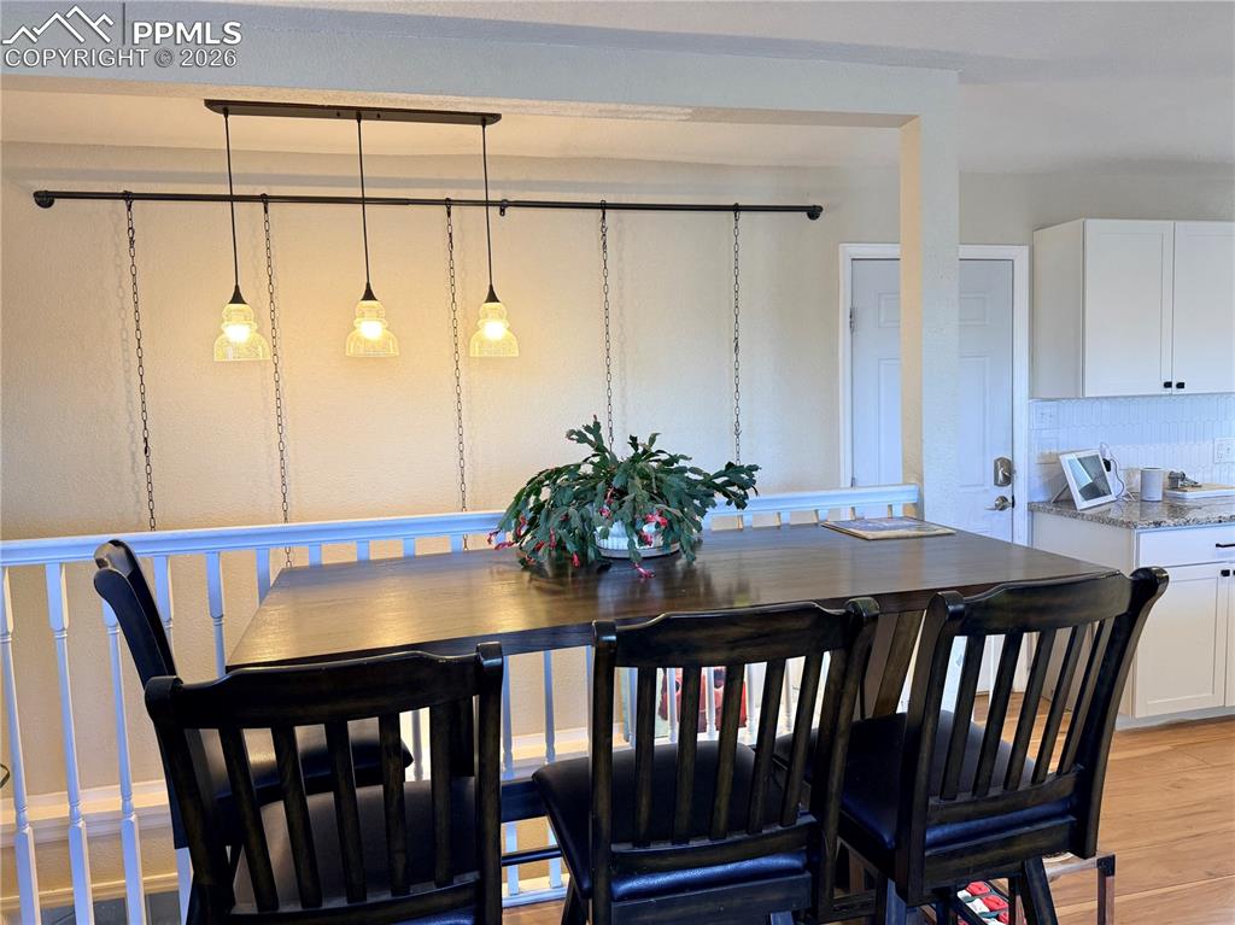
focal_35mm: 24
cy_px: 462
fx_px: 856
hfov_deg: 71.6
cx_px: 618
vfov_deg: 56.8
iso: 125
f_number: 1.78
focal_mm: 6.76
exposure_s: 1/120
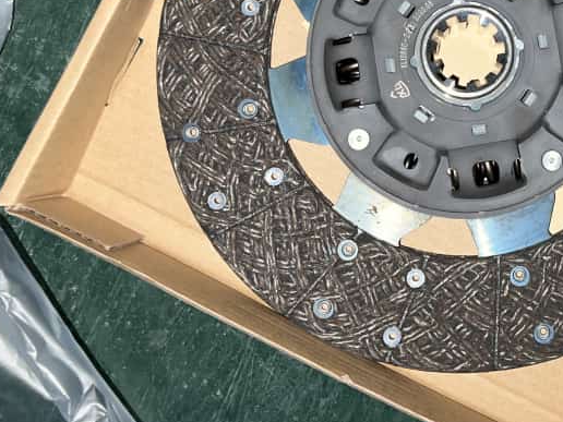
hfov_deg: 36.4
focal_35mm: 50
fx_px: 813
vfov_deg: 27.8
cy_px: 24
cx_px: 480
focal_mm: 5.7
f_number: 1.5
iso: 32
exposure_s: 1/29
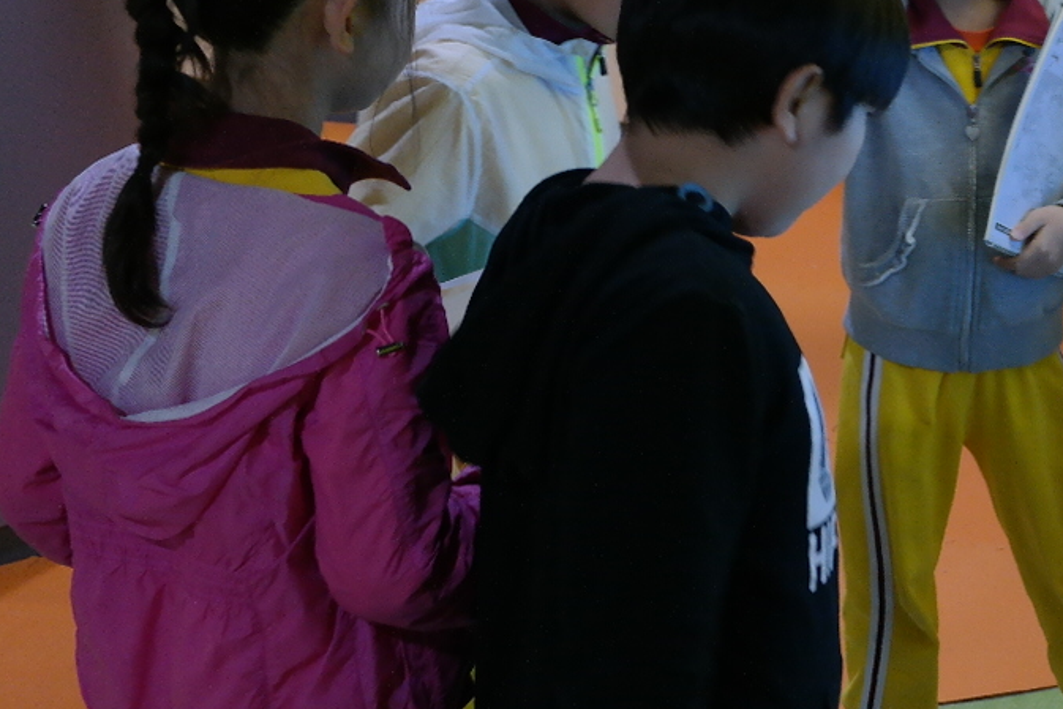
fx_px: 2274
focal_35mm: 77
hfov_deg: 24.8
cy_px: 180
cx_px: 1110
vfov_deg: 17.6
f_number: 3.5
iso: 800
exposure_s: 1/40
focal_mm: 20
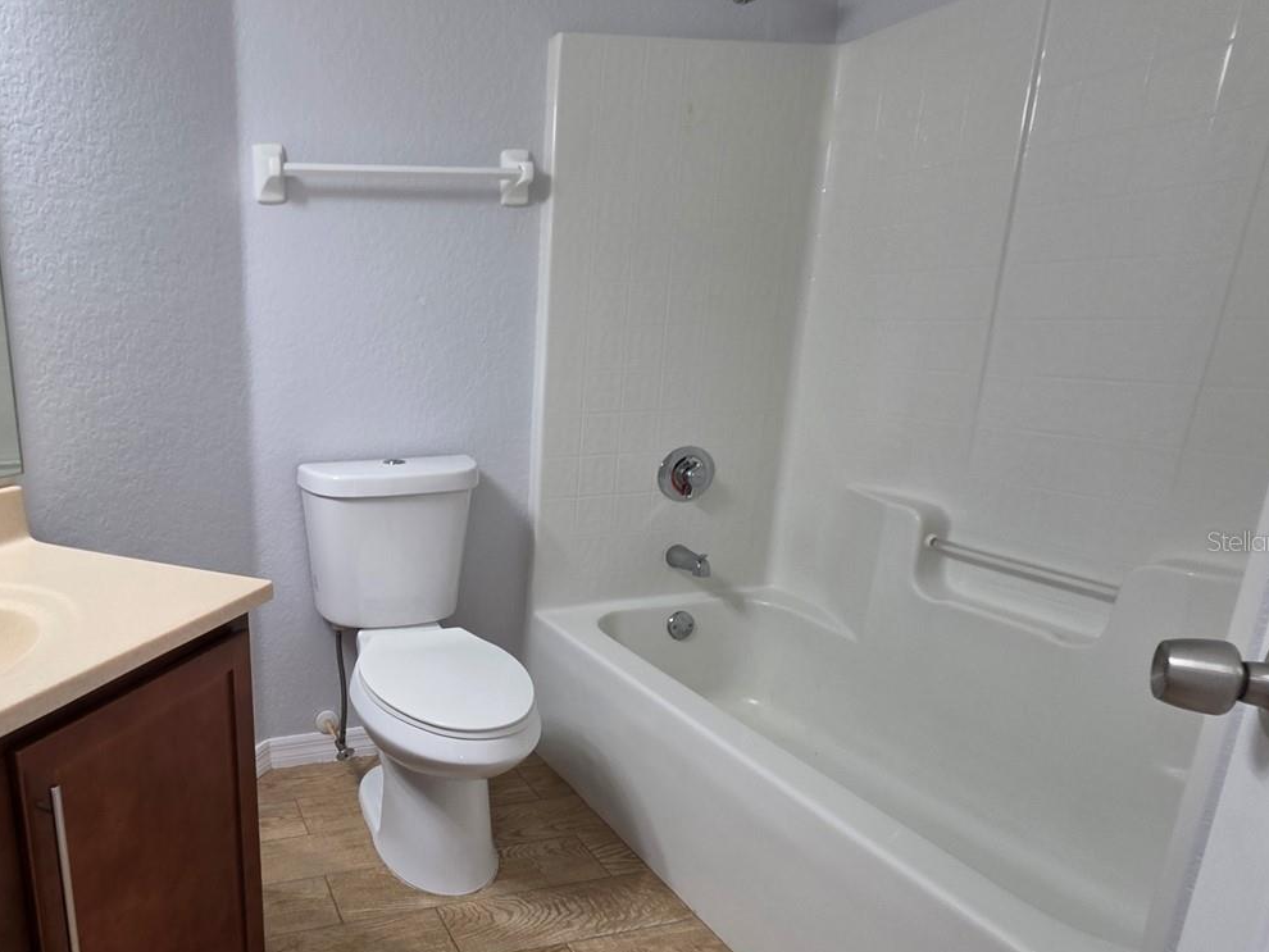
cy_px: 541
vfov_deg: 63.2
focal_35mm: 21
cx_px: 303
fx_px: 770
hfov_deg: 72.9
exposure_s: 1/30
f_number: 1.9
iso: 80
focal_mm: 2.2
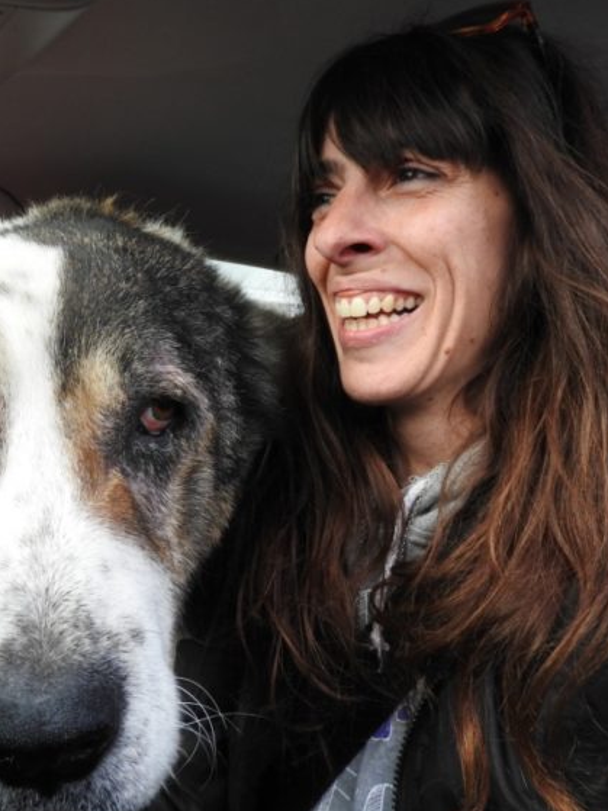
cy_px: 408
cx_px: 229
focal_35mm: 33
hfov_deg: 42.6
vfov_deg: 55.4
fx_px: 773
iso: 160
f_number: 3.3
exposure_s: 1/250
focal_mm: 4.3
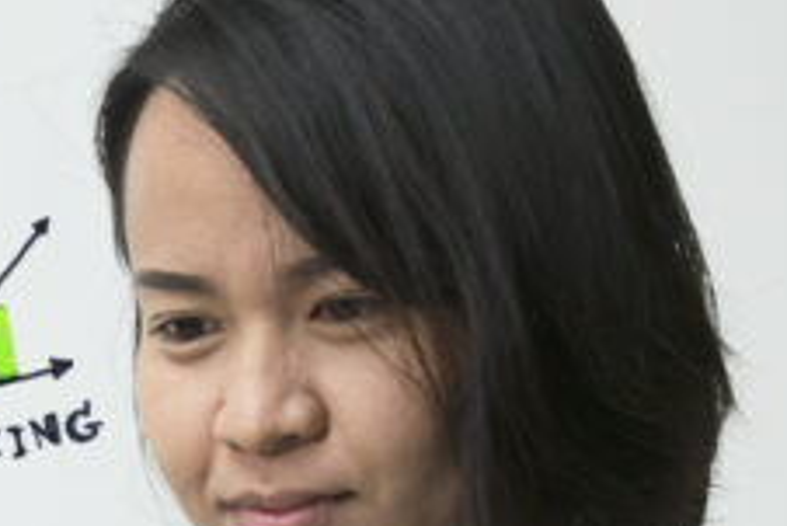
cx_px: -609
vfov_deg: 7.2
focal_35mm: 190
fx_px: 4156
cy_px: 570
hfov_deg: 10.2
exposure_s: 1/200
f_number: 8
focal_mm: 28
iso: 200
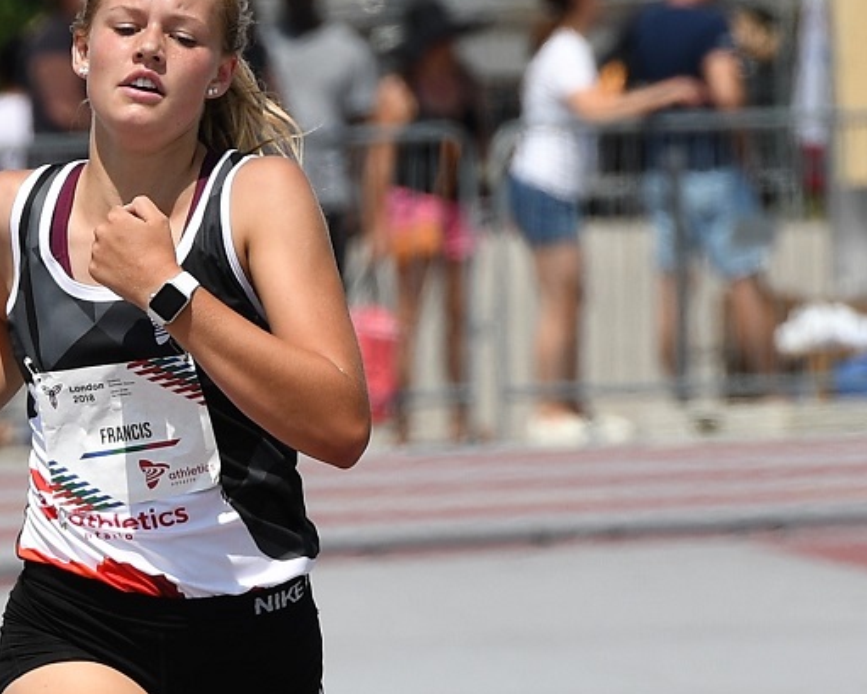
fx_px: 20352
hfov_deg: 2.4
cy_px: 727
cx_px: -138
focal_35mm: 793
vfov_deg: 2.0
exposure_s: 1/1000
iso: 100
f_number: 5.6
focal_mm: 200
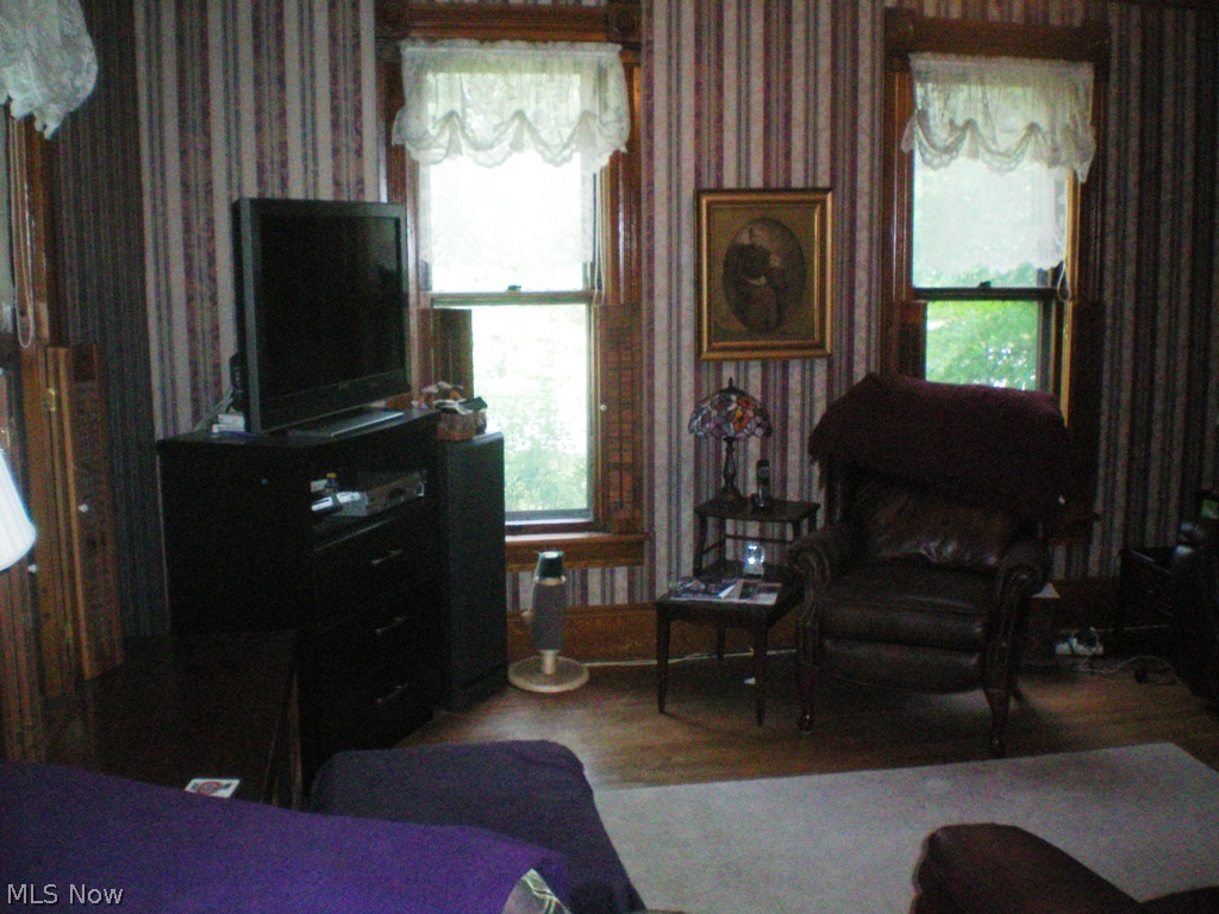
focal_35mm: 38
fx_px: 1338
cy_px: 457
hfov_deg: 49.0
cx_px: 610
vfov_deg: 37.7
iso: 400
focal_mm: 6.3
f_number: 4.6
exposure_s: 1/60
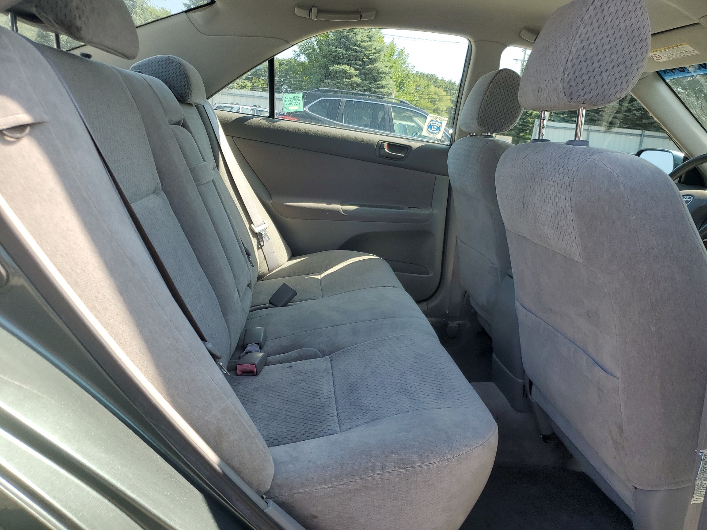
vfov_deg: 53.1
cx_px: 354
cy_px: 265
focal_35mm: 26
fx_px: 531
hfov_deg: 67.3
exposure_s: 1/667
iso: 50
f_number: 1.5
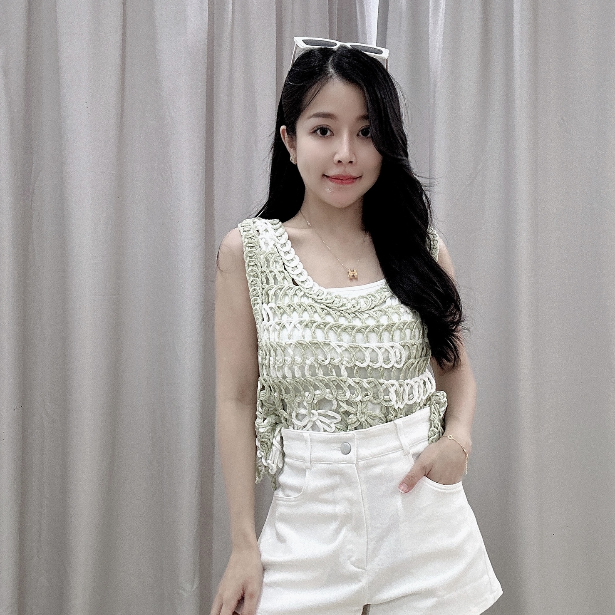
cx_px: 344
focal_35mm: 33
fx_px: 663
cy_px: 418
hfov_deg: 49.6
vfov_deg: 48.8
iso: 100
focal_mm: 2.69
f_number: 1.9
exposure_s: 1/50
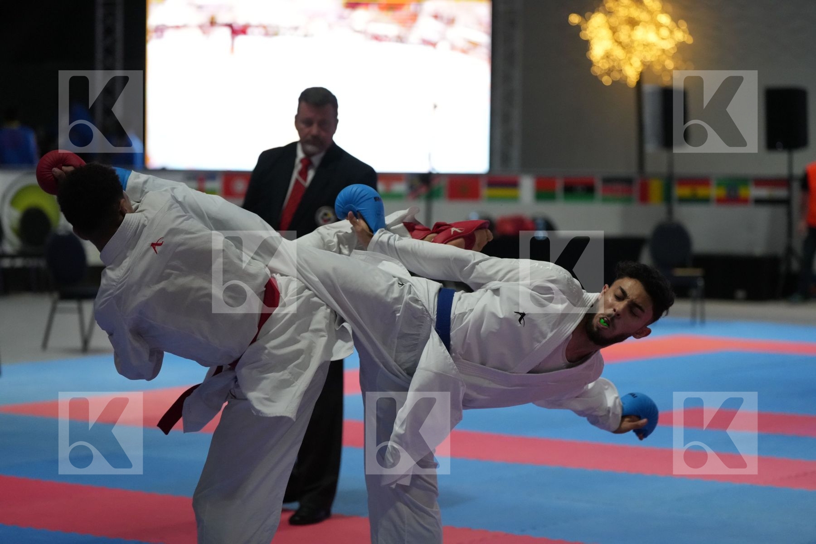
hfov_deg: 18.6
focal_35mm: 110
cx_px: 408
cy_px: 272
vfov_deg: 12.5
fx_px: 2493
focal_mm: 110
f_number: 2.8
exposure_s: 1/800
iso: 4000
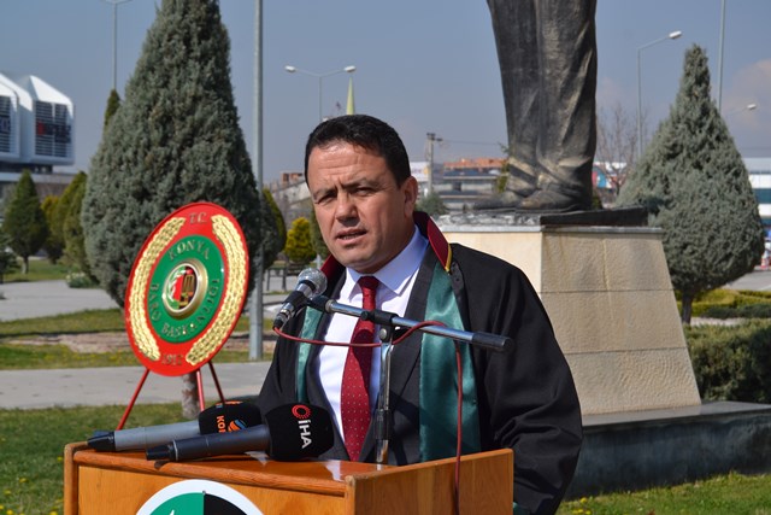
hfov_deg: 24.6
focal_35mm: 82
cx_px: 386
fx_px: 1767
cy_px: 258
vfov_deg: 16.6
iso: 100
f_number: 9
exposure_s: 1/320
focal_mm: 55
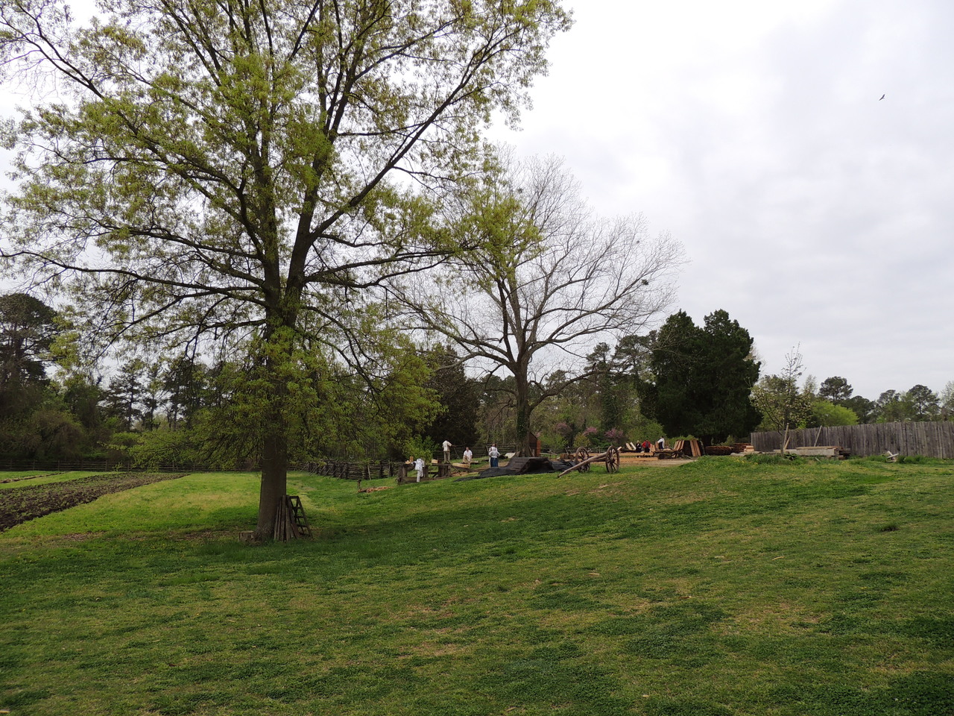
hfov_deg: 71.6
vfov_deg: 56.8
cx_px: 477
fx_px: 661
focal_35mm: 24
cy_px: 358
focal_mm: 4.3
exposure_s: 1/1000
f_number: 3
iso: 100
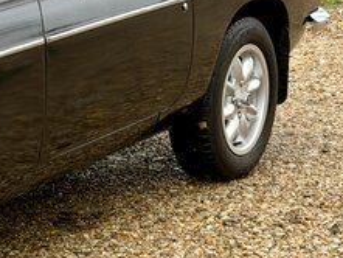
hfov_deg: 11.0
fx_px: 1725
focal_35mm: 174
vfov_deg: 8.5
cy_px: 159
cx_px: -149
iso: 64
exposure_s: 1/172
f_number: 1.78
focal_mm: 6.76
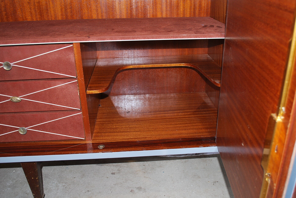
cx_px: 148
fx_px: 272
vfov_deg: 40.1
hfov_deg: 57.2
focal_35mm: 33
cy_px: 99
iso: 200
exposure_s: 1/60
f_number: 4
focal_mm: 22
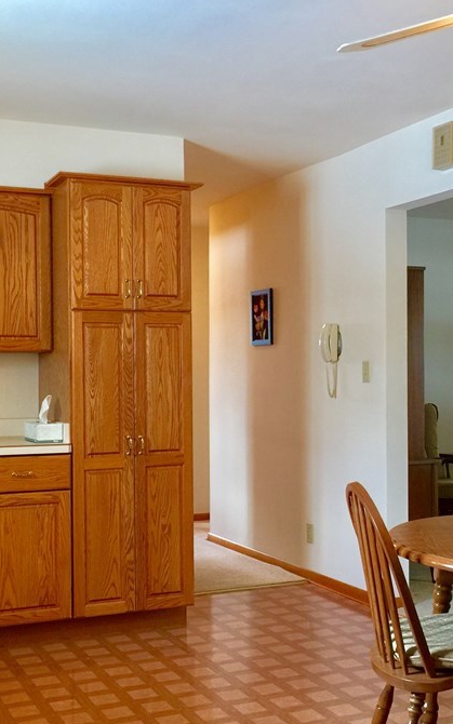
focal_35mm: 47
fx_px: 928
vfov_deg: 42.6
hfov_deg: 27.4
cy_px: 383
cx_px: 188
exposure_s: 1/15
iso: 50
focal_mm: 4.15
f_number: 2.2
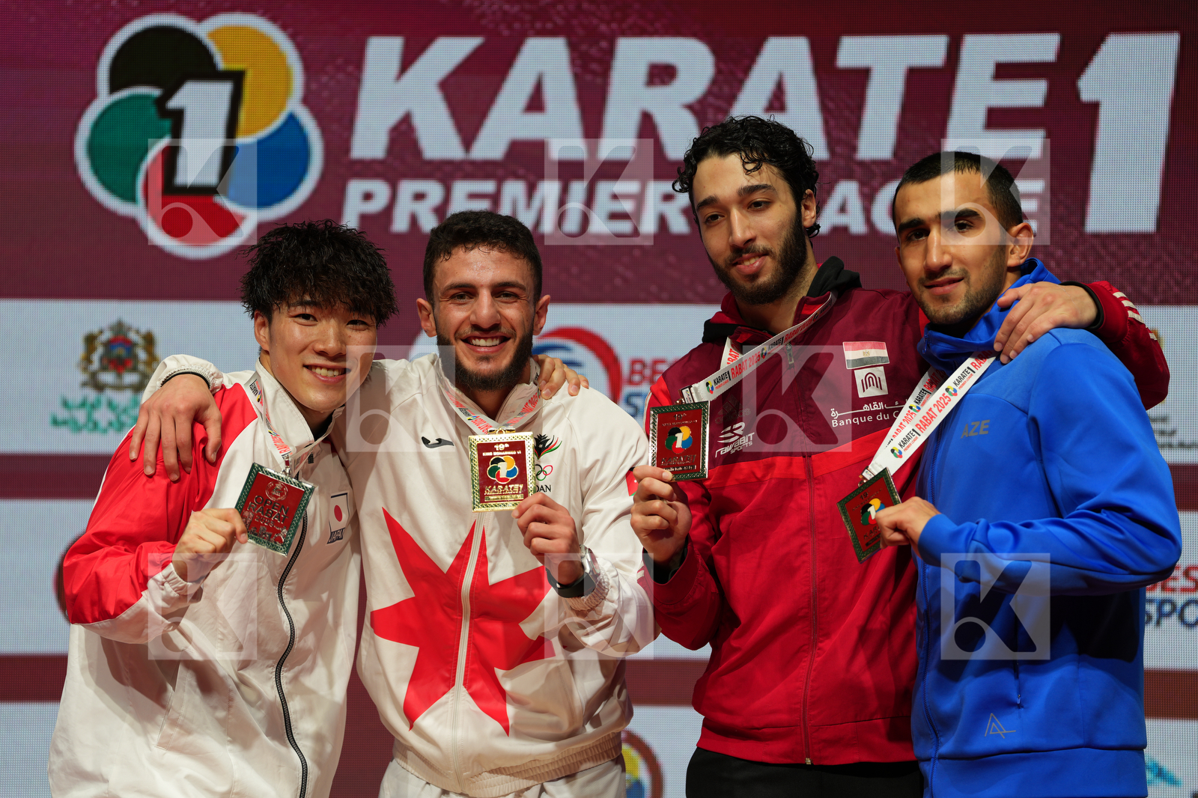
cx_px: 599
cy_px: 399
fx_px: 6055
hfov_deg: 11.3
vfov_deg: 7.5
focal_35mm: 182
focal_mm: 182
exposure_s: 1/250
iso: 125
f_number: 2.8
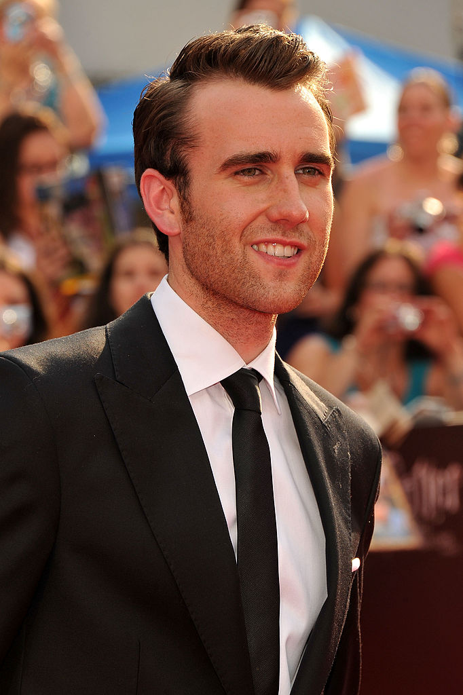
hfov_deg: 6.5
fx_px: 4054
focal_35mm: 210
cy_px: 348
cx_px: 232
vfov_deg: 9.8
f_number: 8
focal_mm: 210
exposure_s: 1/250
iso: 250
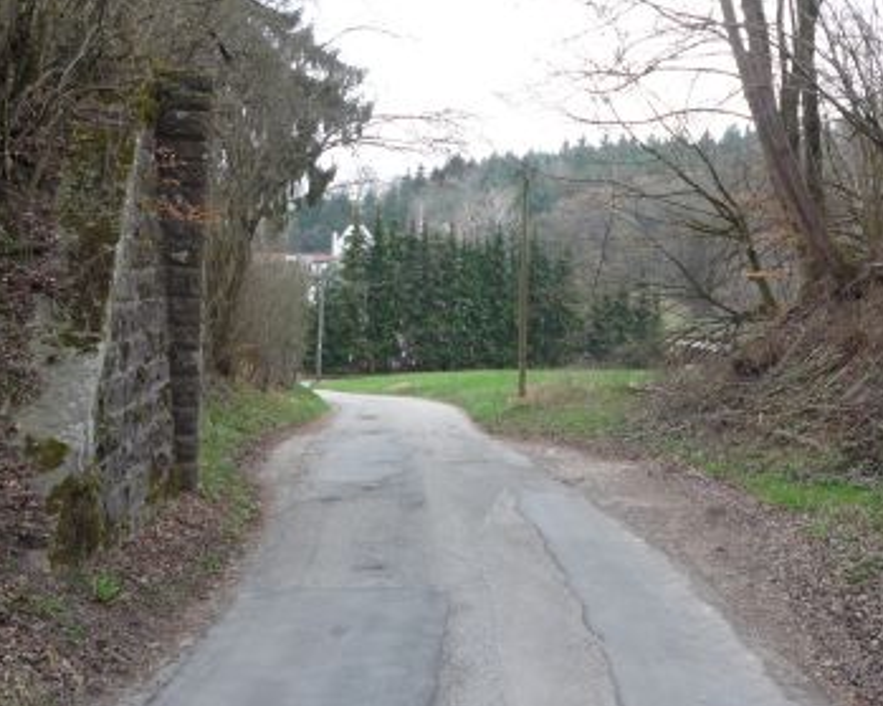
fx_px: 1332
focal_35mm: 51
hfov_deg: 36.3
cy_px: 271
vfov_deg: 29.6
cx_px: 584
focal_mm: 5.2
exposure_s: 1/125
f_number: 4
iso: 100
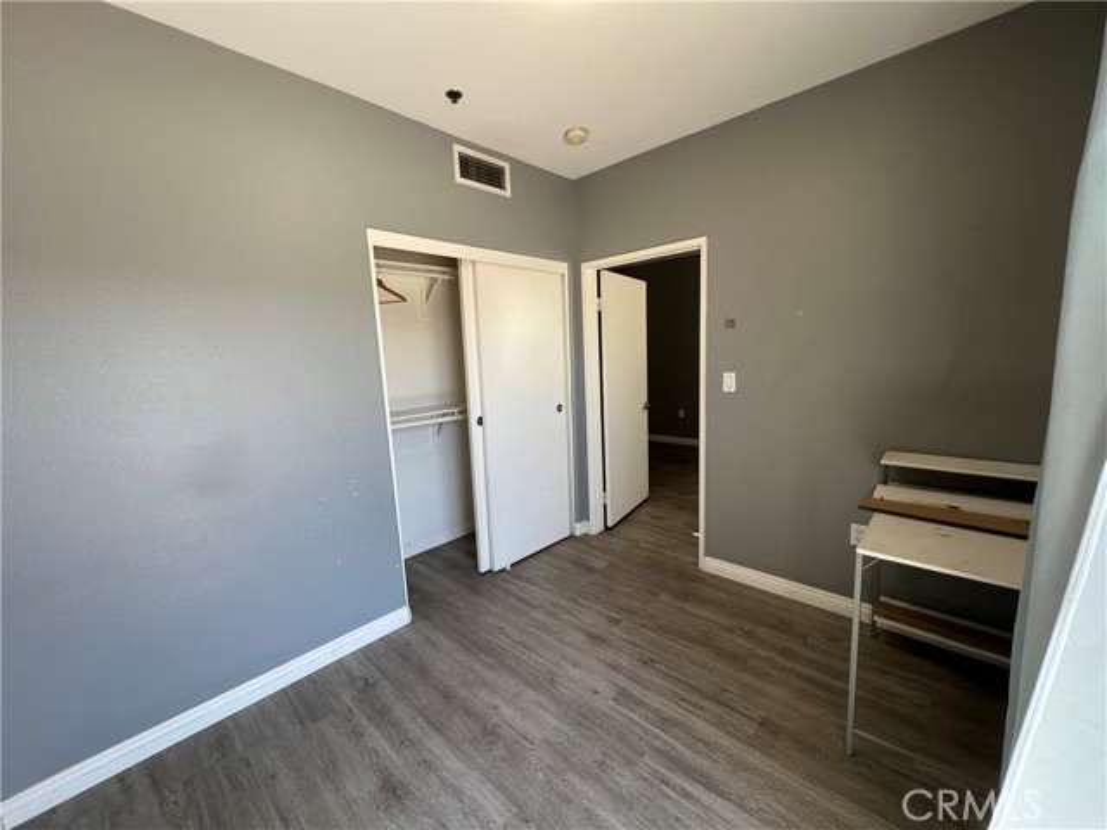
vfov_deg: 89.9
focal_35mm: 13
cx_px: 554
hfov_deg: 106.2
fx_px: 416
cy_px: 415
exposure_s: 1/99
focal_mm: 1.57
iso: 50
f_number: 1.8
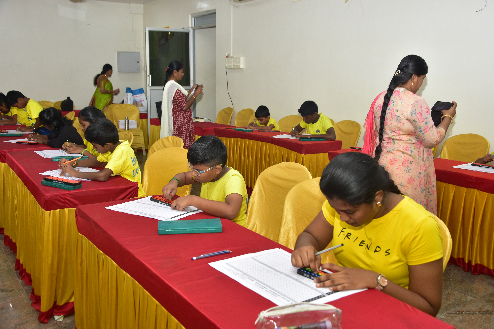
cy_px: 164
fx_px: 494
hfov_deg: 53.1
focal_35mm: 36
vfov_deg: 36.9
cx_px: 247
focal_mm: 24
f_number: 5
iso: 500
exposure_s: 1/125
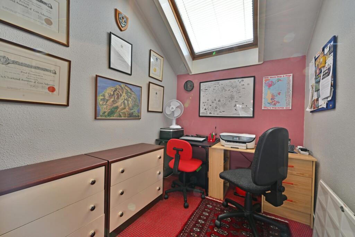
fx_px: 138
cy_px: 118
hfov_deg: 104.2
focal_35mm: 14
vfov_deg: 81.2
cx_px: 178
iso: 125
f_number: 13
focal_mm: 14
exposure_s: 1/5
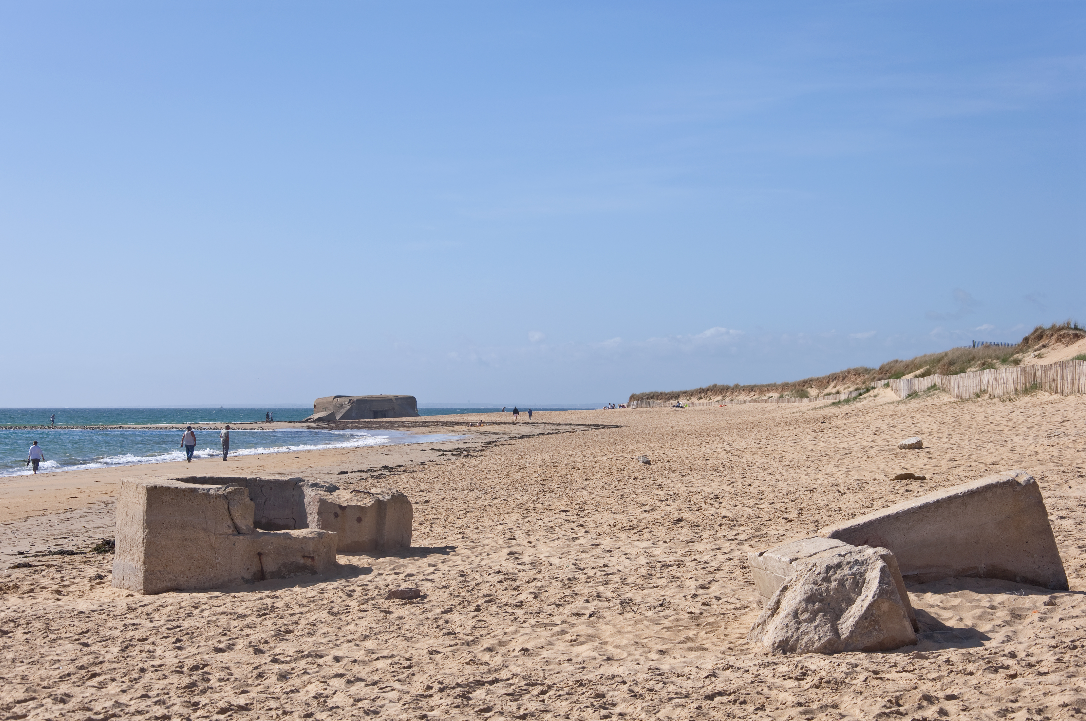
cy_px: 360
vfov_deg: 18.1
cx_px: 543
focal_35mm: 75
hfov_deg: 27.0
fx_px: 2260
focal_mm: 50
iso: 200
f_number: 8
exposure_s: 1/640
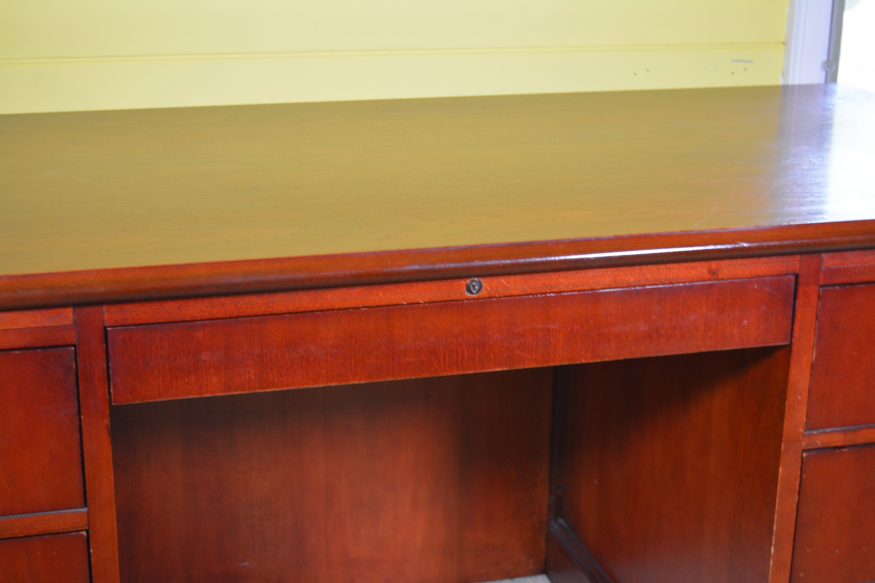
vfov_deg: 22.6
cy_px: 292
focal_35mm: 60
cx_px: 438
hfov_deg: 33.4
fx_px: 1458
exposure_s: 1/30
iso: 800
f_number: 5
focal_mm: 40
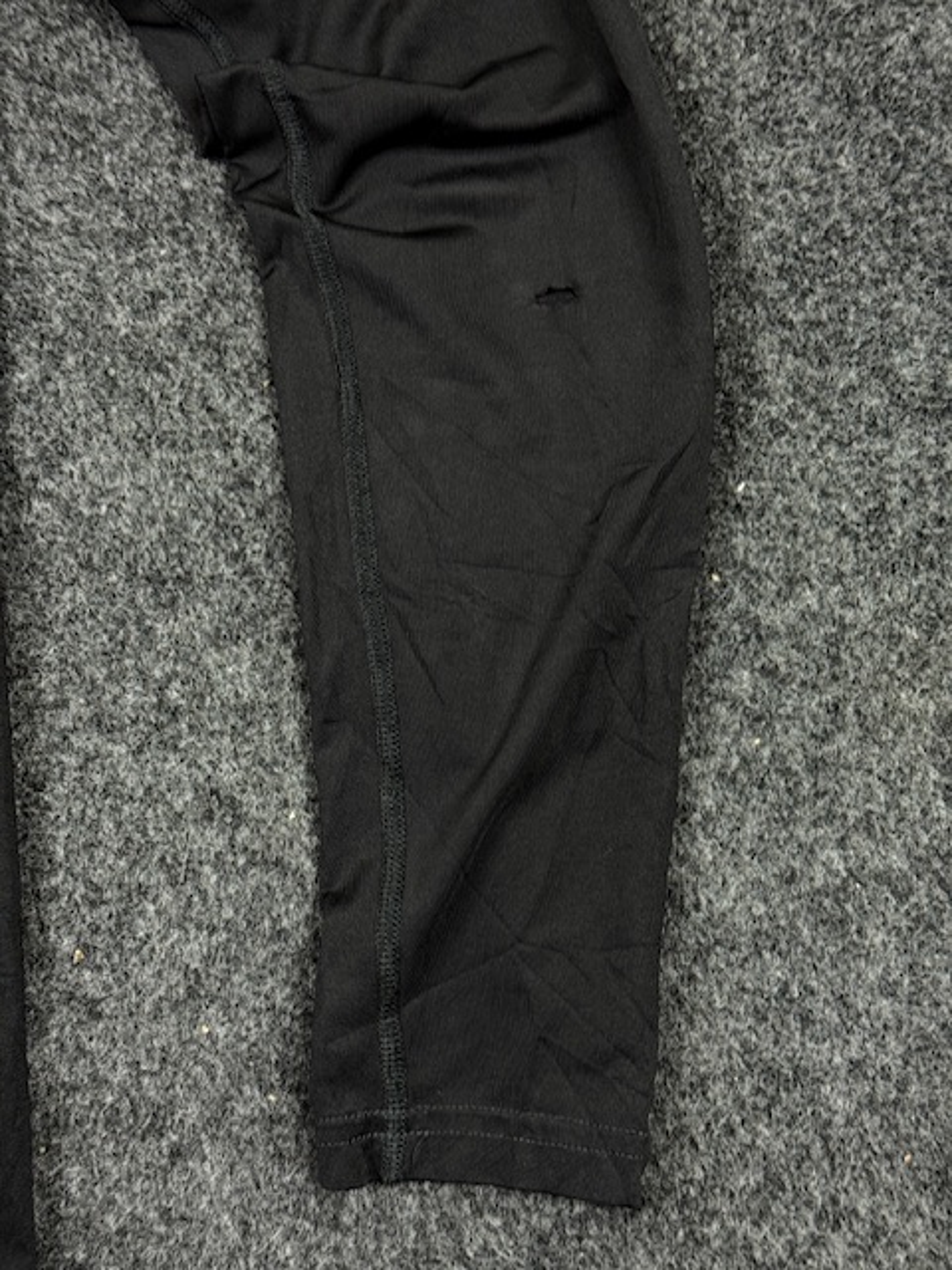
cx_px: 476
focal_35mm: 48
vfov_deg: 39.7
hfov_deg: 30.3
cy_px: 635
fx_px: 1760
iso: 125
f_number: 1.78
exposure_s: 1/50
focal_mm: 6.76
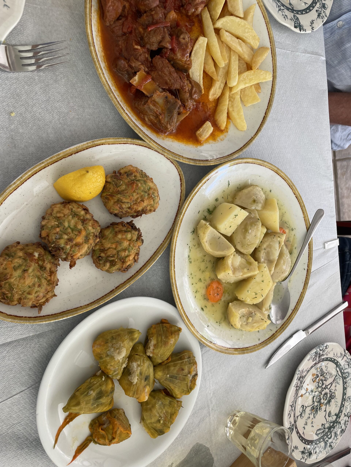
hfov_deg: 53.1
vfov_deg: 67.3
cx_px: 176
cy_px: 234
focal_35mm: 26
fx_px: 352
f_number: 1.6
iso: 32
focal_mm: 4.2
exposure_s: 1/123
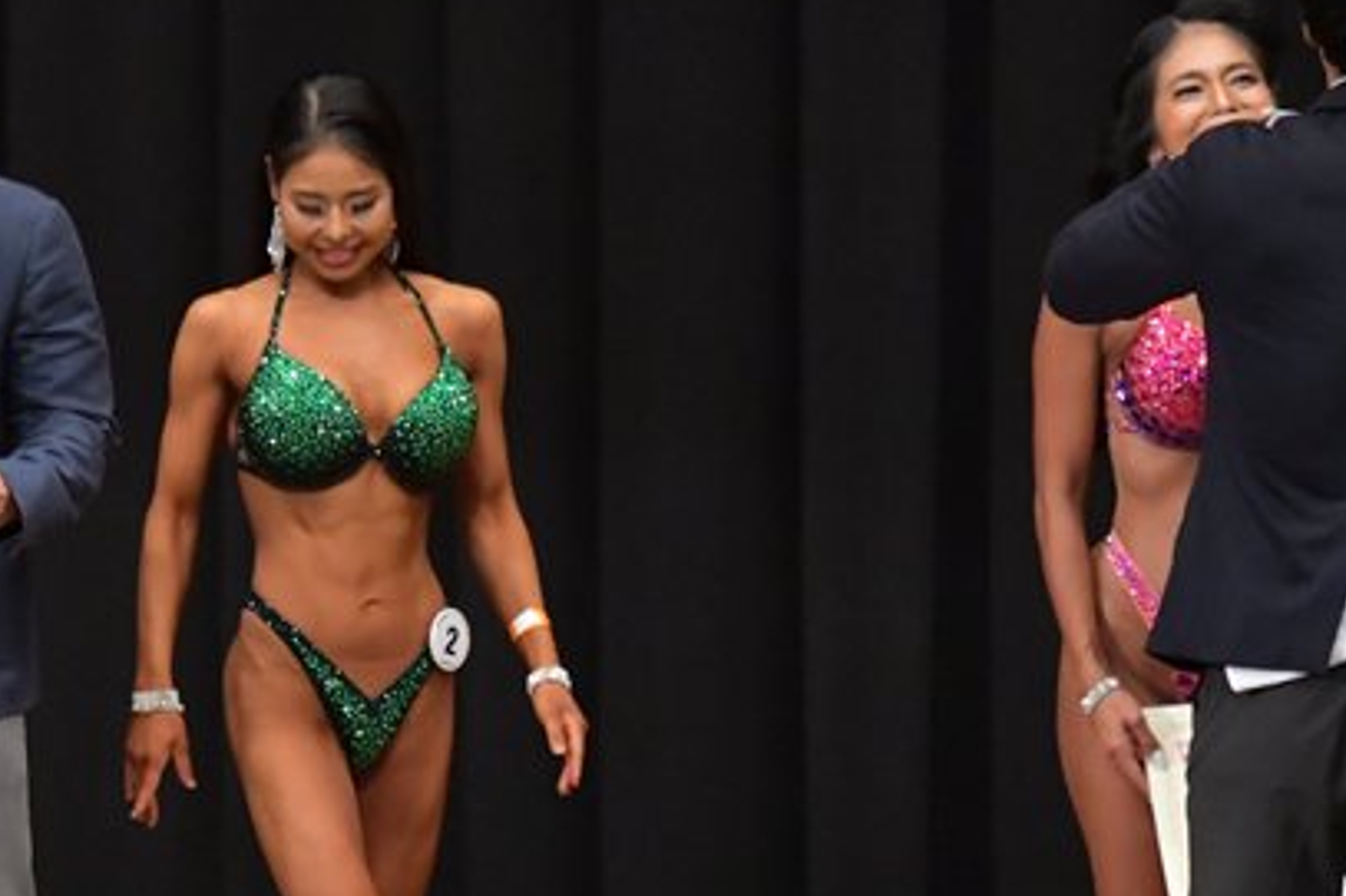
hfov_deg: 4.8
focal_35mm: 428
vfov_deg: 3.2
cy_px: 704
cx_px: 91
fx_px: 15995
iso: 6400
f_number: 5.6
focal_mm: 150
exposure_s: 1/400
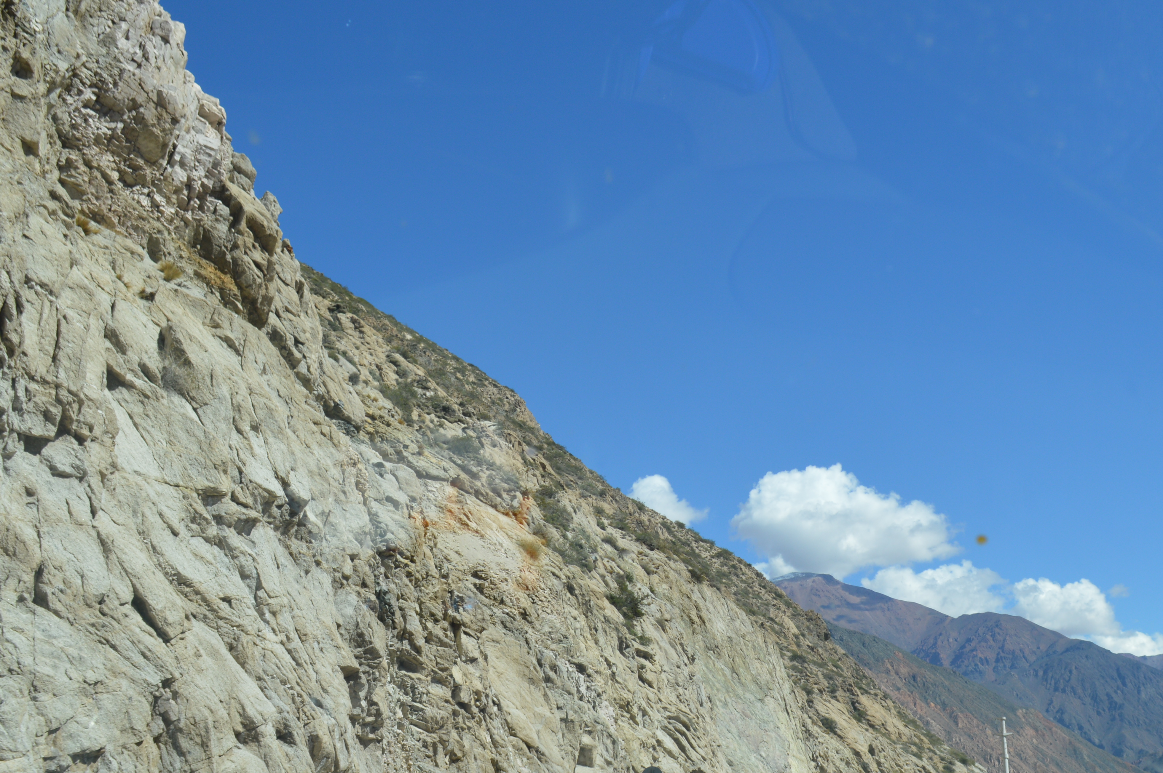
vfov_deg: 29.2
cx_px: 748
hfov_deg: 42.4
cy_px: 421
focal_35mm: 46
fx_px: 1485
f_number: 8
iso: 100
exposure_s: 1/250
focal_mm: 20
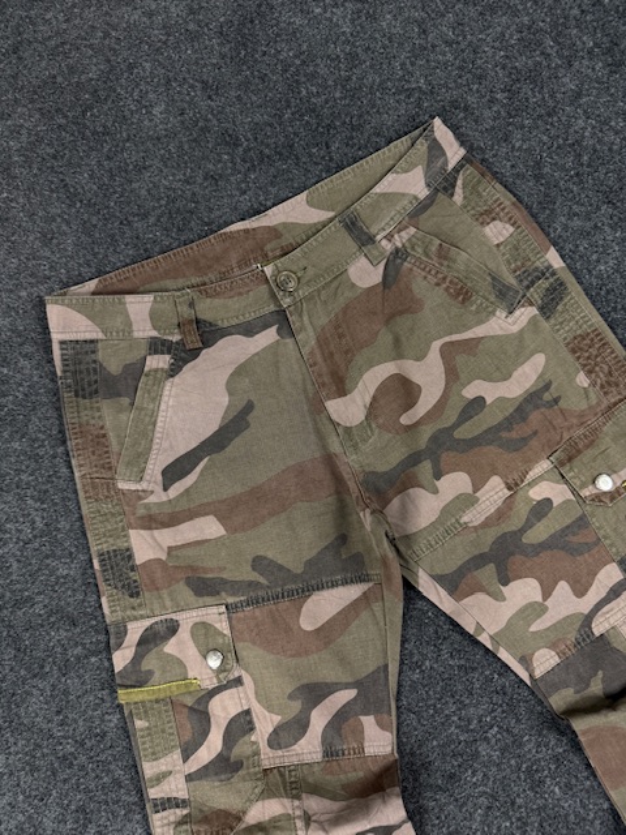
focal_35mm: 24
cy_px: 418
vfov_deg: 71.6
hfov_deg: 56.8
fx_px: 579
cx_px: 313
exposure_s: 1/100
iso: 200
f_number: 1.78
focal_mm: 6.76
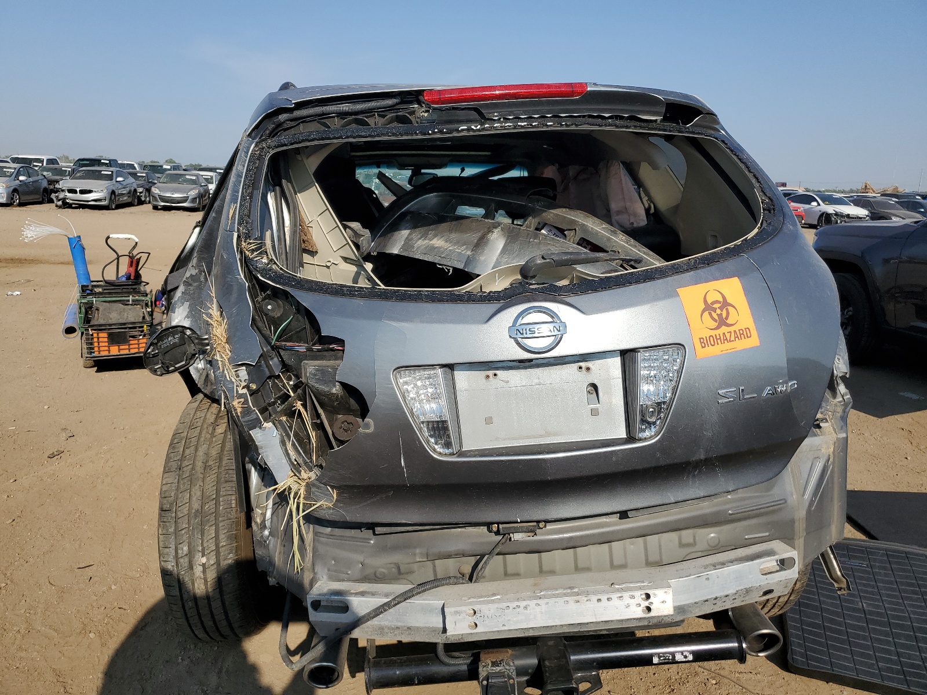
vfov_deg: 53.1
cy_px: 348
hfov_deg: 67.3
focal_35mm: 26
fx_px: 696
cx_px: 464
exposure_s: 1/5000
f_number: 1.5
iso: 50
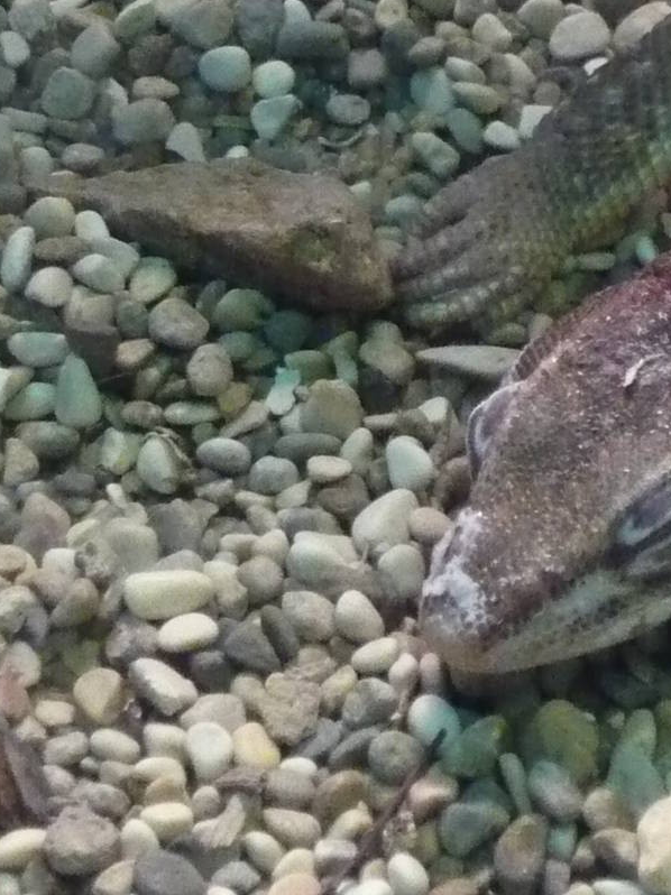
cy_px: 34
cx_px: 596
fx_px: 8301
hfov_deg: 4.6
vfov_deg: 6.2
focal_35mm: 321
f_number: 5.1
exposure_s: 1/40
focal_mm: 16.5
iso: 800
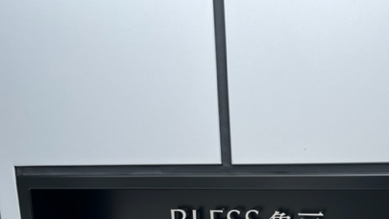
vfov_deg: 25.3
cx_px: 290
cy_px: 219
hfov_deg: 44.0
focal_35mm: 45
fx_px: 464
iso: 50
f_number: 1.6
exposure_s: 1/1018
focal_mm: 5.1
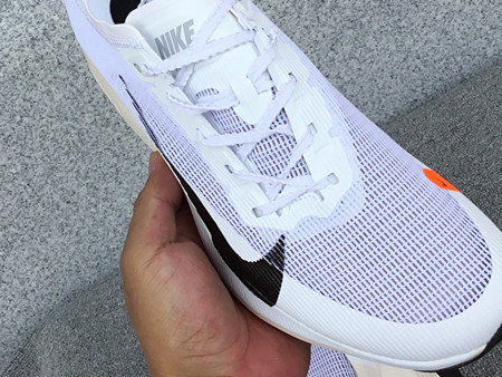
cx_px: 200
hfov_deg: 31.1
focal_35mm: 62
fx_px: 900
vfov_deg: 23.6
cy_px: 143
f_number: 2.4
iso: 25
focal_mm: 3.3
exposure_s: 1/708
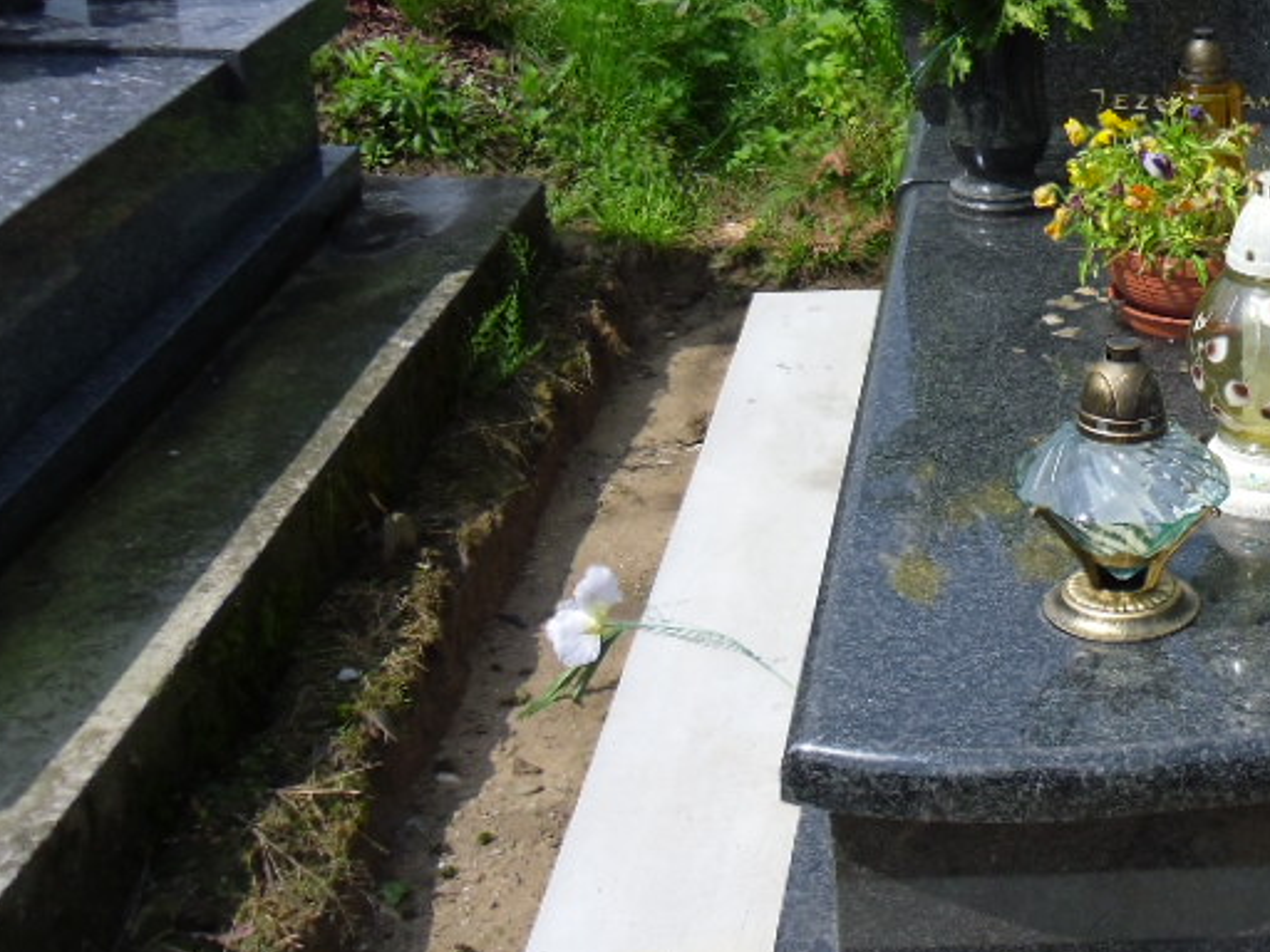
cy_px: 355
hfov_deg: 29.7
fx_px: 2275
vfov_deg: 23.6
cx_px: 1173
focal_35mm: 62
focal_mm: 5.6
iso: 80
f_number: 3.3
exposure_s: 1/939
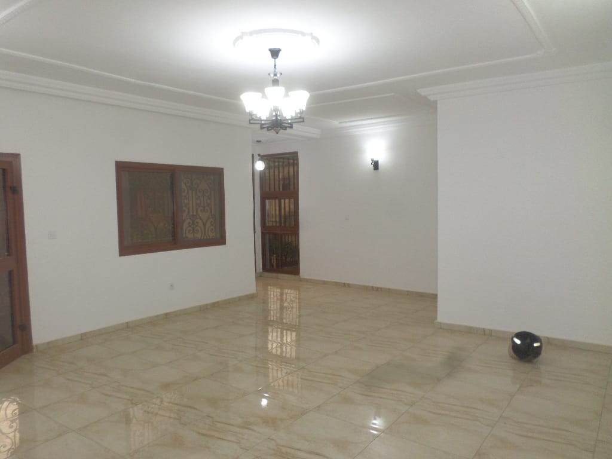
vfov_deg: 54.9
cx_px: 306
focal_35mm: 25
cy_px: 230
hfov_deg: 69.4
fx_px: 442
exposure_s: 1/45
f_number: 2.5
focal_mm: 4.5
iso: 120
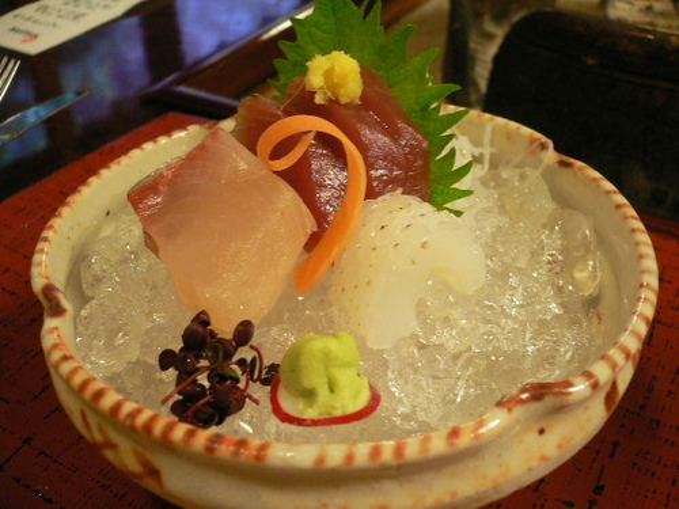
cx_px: 340
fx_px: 687
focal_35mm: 35
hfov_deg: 52.6
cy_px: 254
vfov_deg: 40.7
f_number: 2.8
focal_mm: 5.8
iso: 200
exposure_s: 1/8
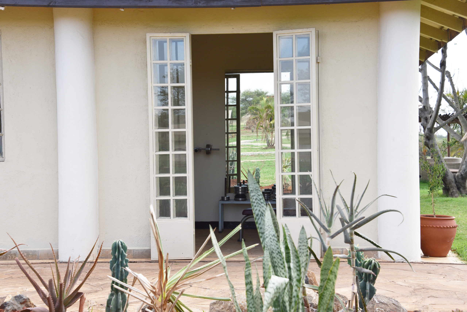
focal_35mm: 65
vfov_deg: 20.9
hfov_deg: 30.9
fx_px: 843
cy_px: 156
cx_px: 234
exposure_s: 1/250
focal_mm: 65
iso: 360
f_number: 8
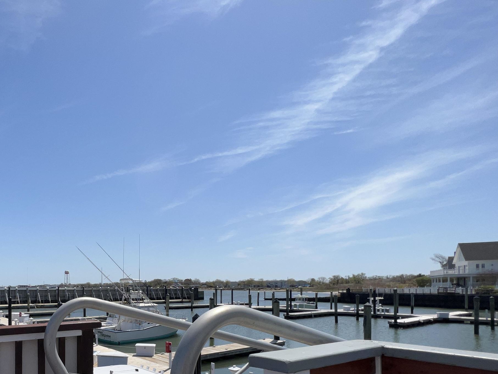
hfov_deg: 70.7
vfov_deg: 57.6
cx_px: 119
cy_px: 285
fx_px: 316
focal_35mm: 22
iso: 32
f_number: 1.8
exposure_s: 1/3311
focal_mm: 1.57
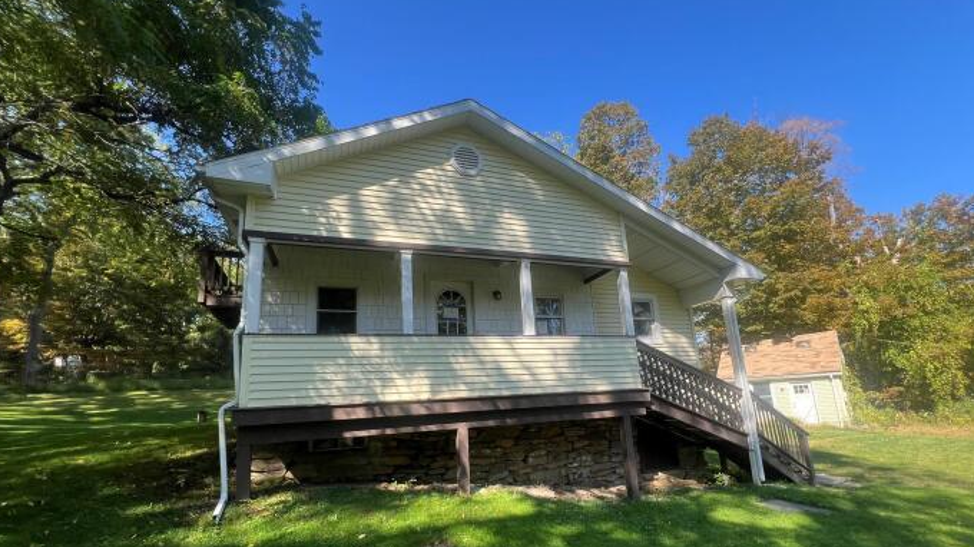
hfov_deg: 103.0
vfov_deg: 69.9
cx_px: 500
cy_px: 324
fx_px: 387
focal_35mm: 15
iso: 32
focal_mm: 1.57
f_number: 1.8
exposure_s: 1/402
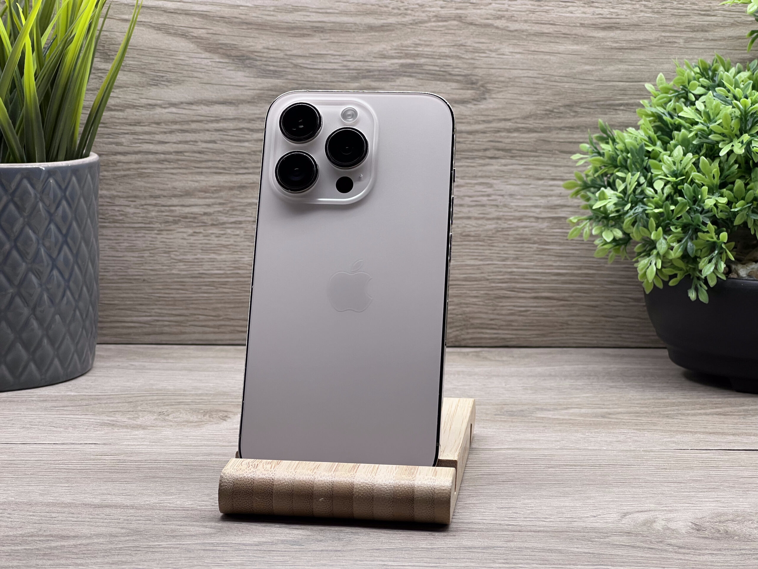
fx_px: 1686
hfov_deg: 25.3
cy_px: 284
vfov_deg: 19.1
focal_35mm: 77
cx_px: 379
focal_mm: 9
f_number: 2.8
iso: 80
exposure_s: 1/100
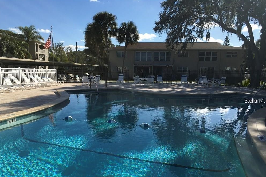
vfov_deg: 42.2
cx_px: 133
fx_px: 229
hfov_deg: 60.3
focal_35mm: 31
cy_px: 100
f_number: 2.2
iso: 25
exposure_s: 1/2404
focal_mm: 4.15
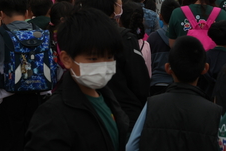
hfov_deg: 15.8
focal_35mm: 130
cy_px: -14
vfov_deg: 10.4
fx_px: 817
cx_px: 97
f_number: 6.3
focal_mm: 42
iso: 125
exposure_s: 1/200
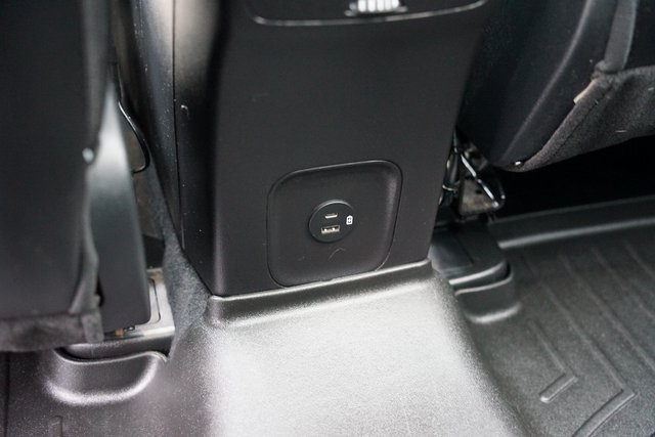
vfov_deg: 34.2
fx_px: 710
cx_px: 328
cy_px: 218
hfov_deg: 49.5
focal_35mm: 39
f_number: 3.2
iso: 6400
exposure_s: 1/15
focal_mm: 39
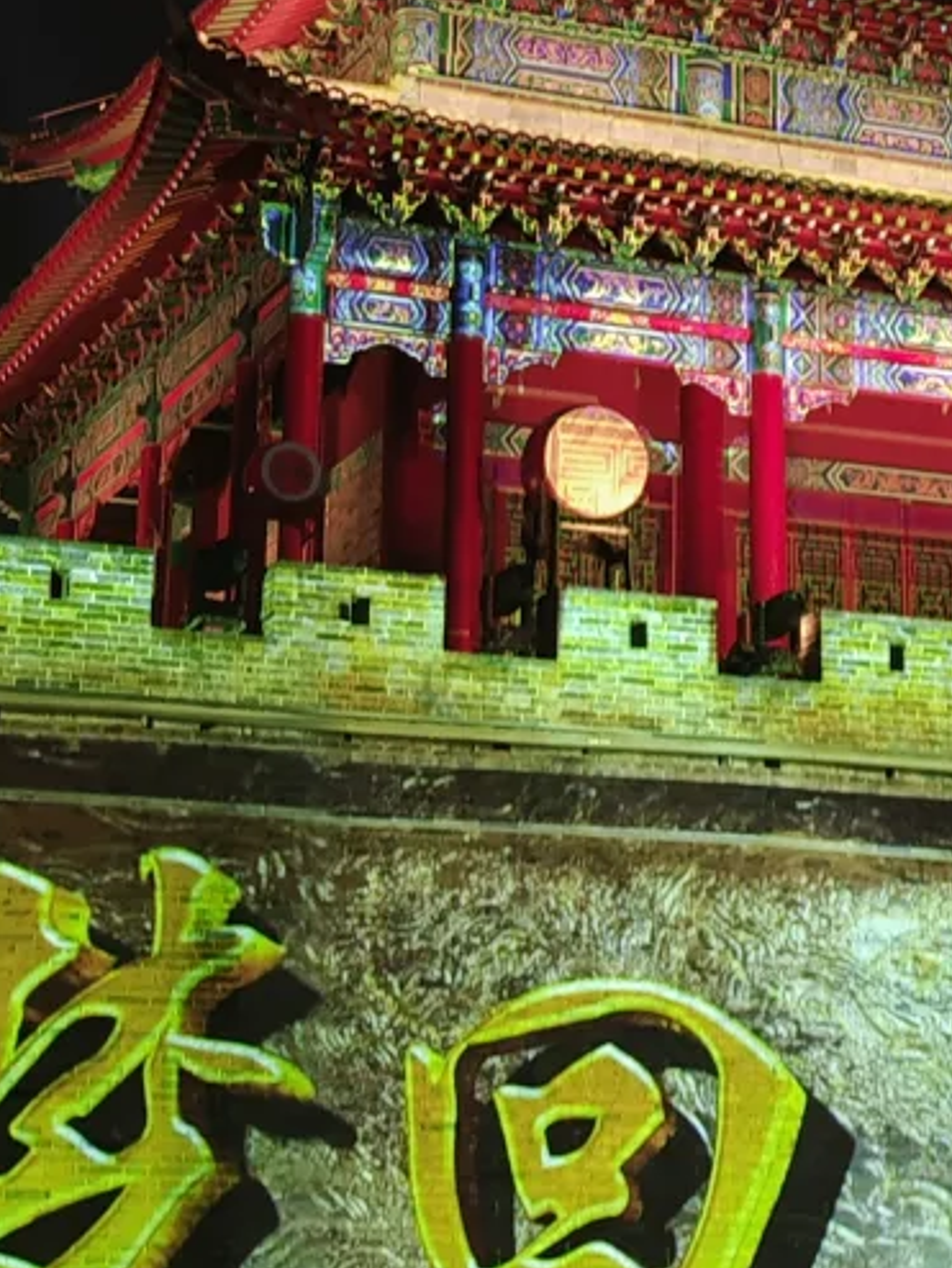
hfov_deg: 14.2
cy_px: 323
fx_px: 3737
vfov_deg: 19.1
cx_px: 1014
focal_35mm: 102
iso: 1250
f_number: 1.63
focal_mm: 8.72
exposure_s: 1/25
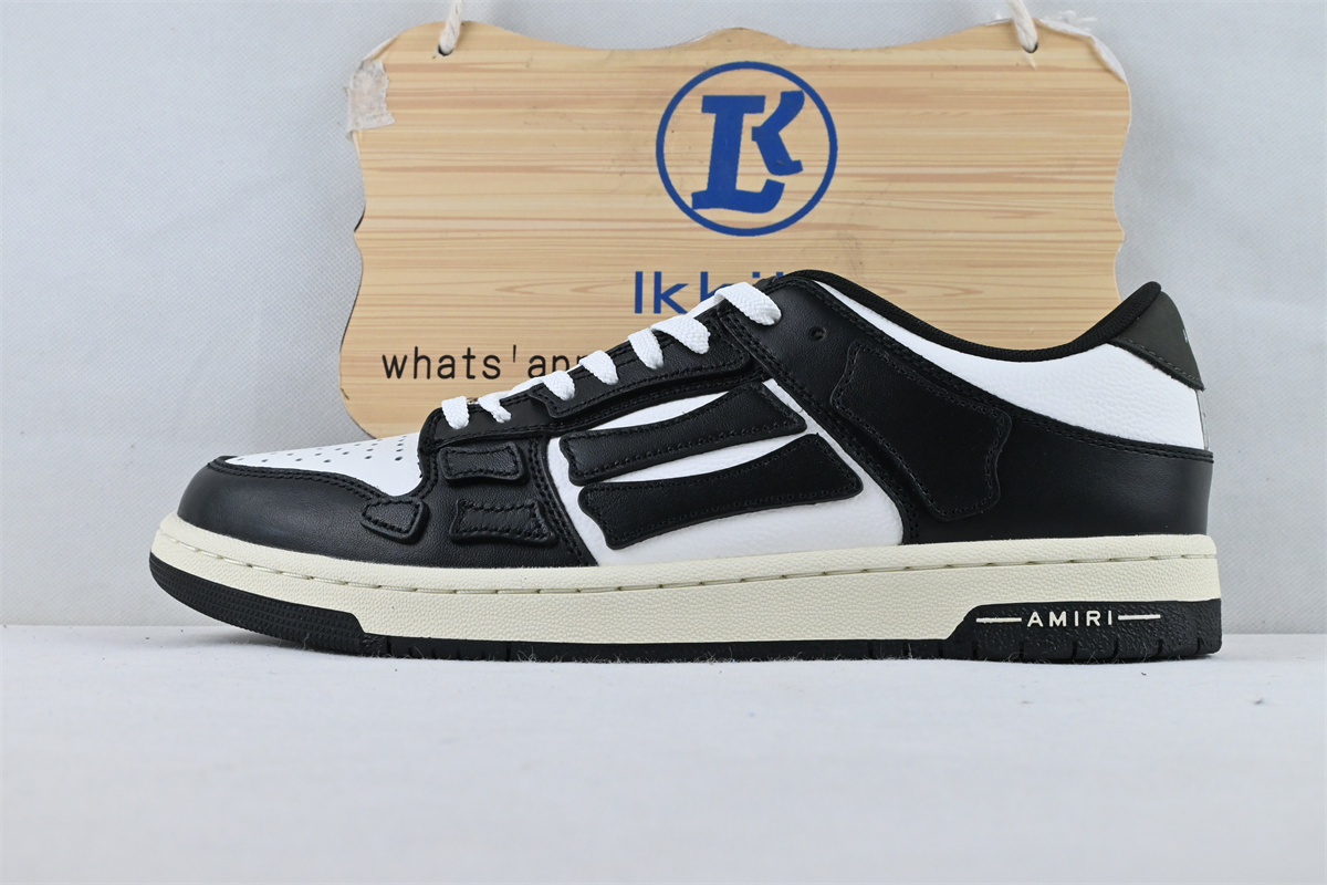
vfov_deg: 28.5
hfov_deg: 41.7
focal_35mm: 47
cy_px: 442
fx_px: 1742
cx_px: 664
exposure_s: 1/160
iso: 1000
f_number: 10
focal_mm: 31.5
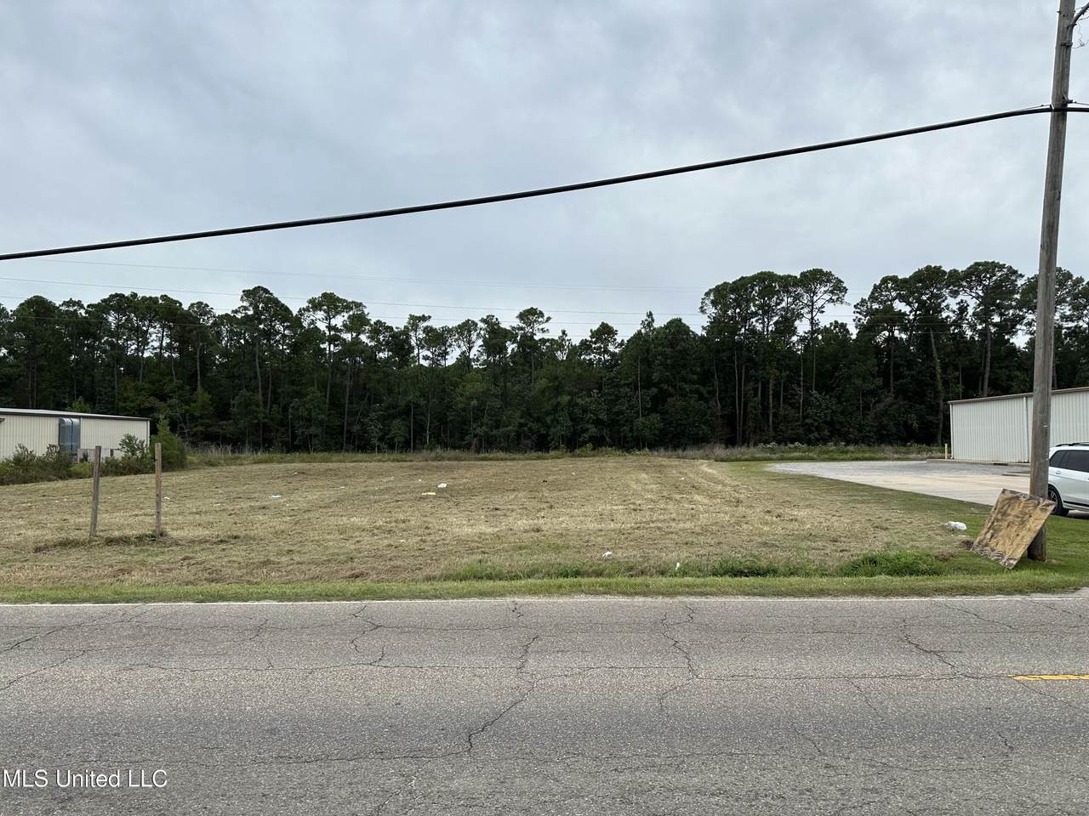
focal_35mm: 24
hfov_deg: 71.6
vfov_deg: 56.8
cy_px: 408
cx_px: 544
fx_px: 755
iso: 80
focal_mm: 6.86
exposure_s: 1/1289
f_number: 1.78
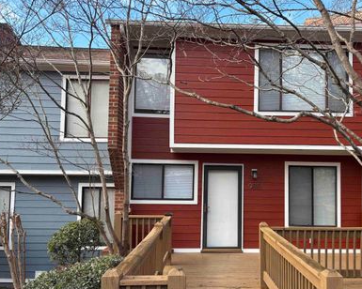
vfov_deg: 44.5
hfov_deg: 53.8
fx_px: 354
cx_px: 221
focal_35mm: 33
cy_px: 157
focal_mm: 5.96
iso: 50
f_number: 1.6
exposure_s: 1/347
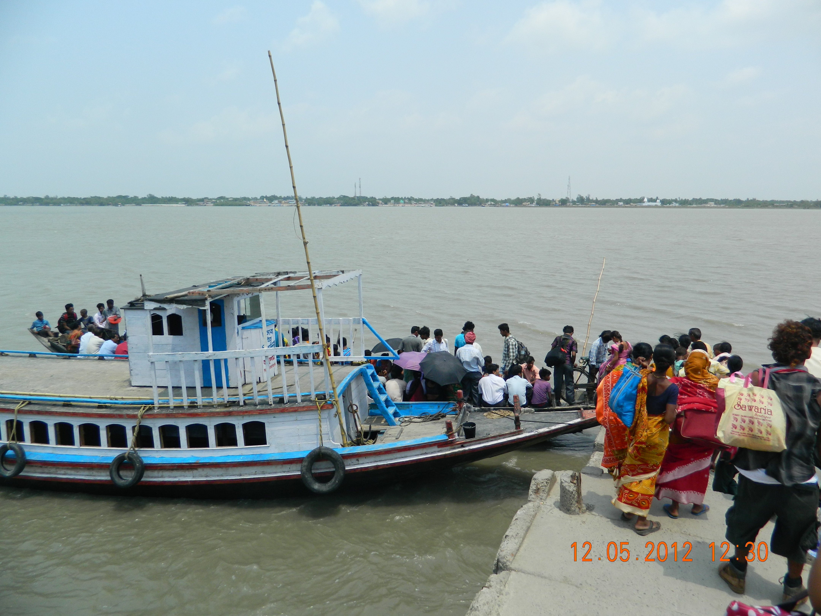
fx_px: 593
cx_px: 410
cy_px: 308
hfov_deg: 69.4
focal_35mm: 25
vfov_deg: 54.9
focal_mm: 4.5
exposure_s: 1/200
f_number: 8.7
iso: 80
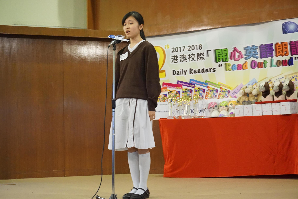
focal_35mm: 60
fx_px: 497
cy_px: 100
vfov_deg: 22.6
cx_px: 149
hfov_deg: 33.4
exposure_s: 1/80
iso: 3200
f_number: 5.6
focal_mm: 40
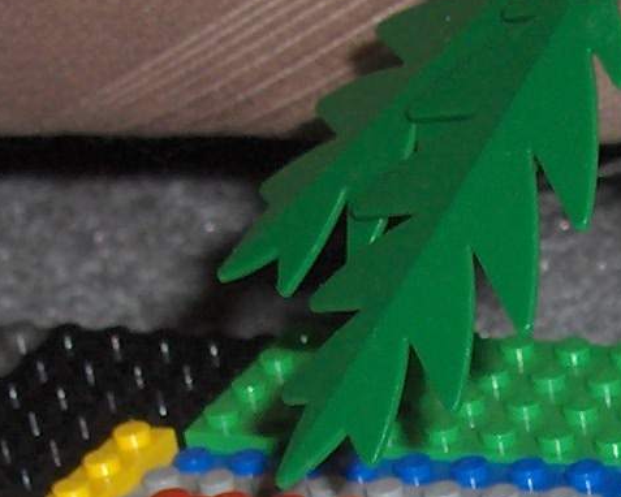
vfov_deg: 6.6
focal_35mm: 231
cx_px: 680
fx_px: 4247
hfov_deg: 8.3
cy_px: 880
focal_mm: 8.19
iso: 100
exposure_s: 1/60
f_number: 3.1
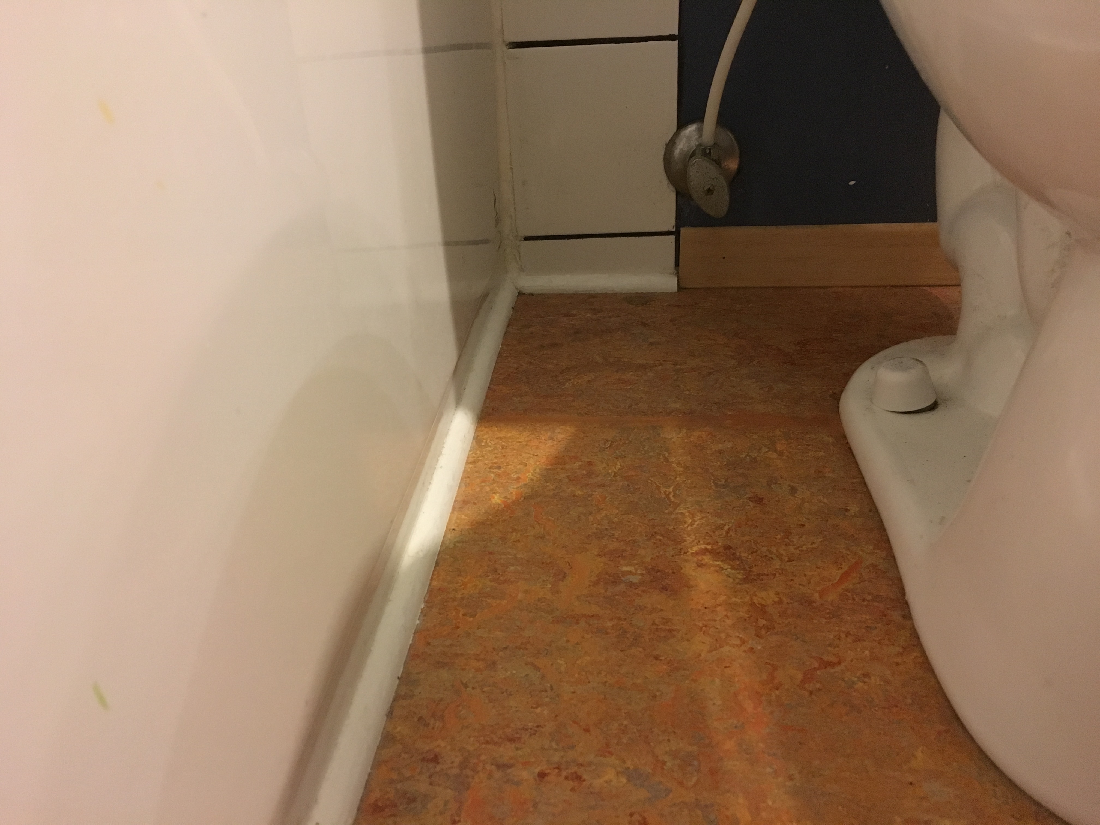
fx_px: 922
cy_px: 412
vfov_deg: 48.2
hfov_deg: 61.7
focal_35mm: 29
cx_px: 550
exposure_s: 1/15
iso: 400
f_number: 2.2
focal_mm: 4.15
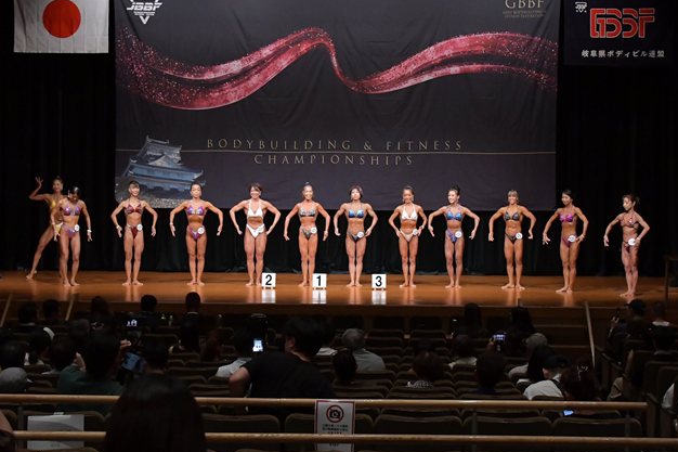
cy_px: 192
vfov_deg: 17.5
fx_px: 1469
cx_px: 350
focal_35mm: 78
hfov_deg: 26.0
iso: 5000
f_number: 5.6
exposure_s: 1/400
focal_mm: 42
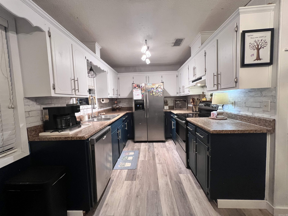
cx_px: 144
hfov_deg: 106.2
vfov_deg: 89.9
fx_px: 108
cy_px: 108
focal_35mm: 13
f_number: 1.8
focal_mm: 1.57
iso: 400
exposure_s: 1/60
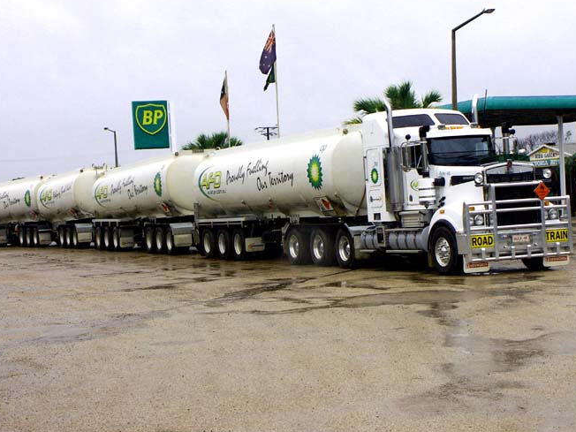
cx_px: 269
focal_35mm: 76
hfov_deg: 25.7
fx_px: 1265
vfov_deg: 19.4
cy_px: 194
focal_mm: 16.44
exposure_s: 1/250
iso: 100
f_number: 6.7
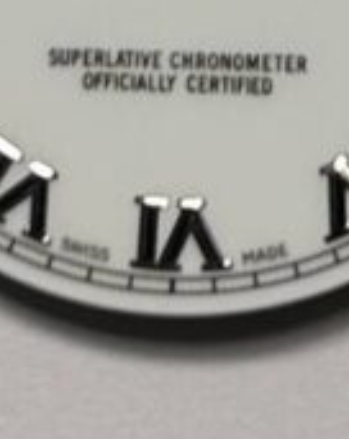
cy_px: -64
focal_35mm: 119
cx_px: 185
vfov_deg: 15.7
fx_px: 1542
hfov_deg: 12.9
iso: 32
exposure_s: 1/142
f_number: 1.5
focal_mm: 5.7
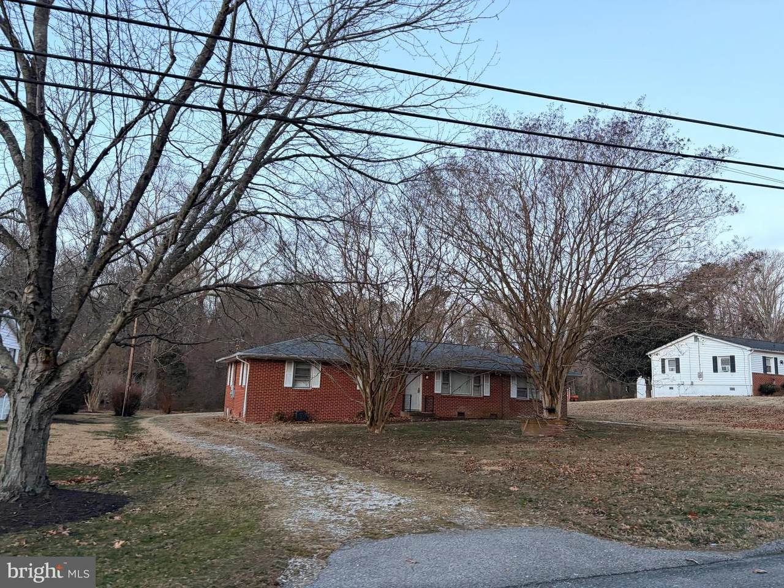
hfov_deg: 67.3
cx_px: 392
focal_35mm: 26
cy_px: 294
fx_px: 589
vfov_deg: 53.1
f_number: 1.6
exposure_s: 1/90
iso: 125
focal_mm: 5.96
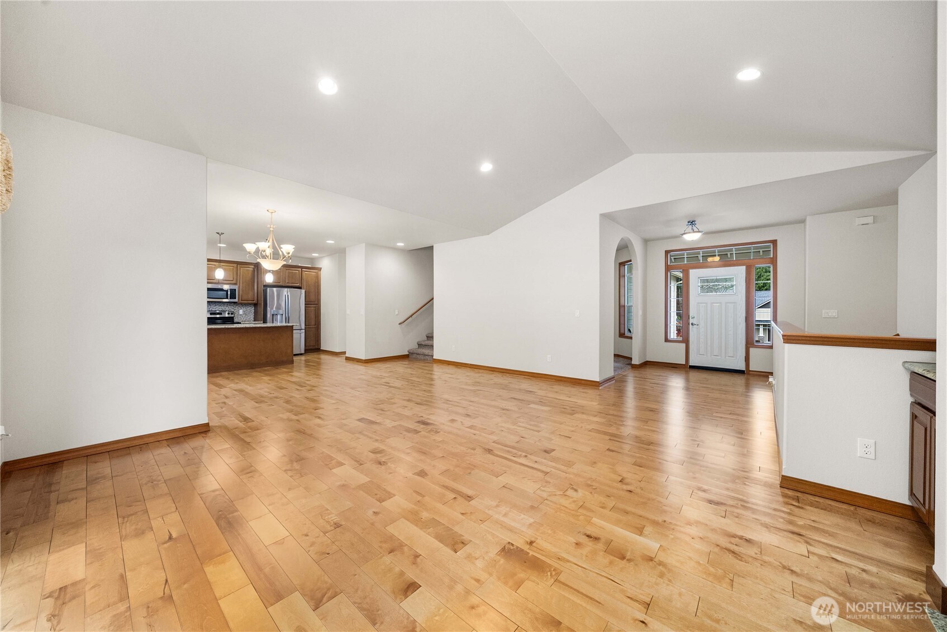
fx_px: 316
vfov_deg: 90.1
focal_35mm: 12
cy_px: 316
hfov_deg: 112.6
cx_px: 474
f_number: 7.1
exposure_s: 1/60
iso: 250
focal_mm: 12
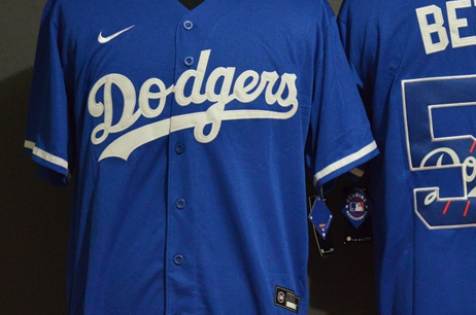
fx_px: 2058
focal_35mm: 156
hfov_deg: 13.2
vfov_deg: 8.8
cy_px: 141
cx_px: 321
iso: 4000
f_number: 5
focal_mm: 60
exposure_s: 1/30
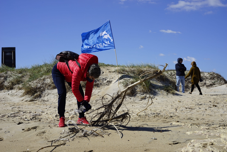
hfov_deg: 39.6
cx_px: 114
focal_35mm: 50
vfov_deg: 27.0
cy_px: 76
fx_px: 315
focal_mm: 50
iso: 100
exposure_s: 1/250
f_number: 10
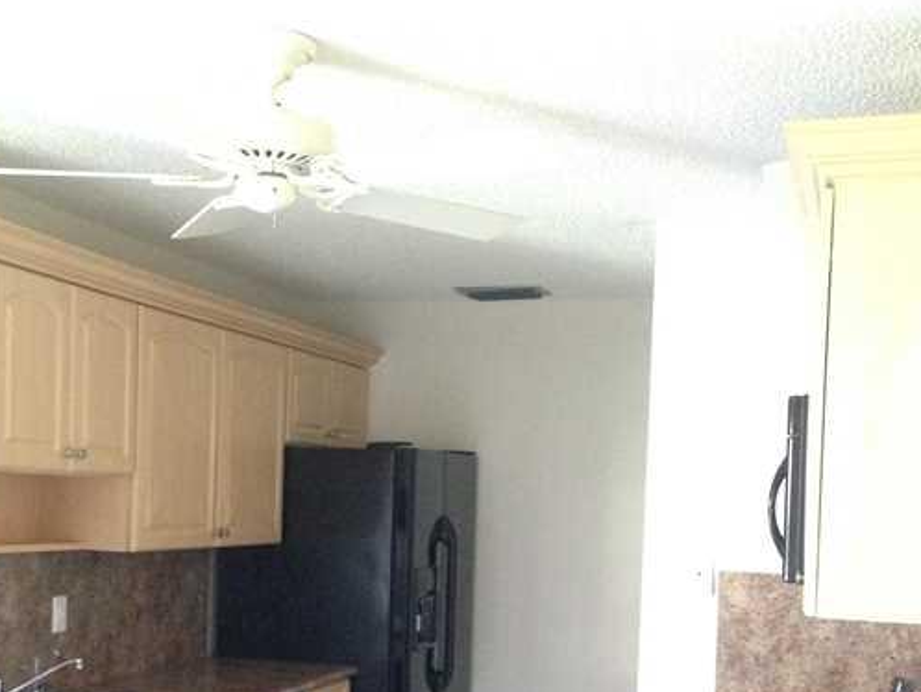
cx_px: 449
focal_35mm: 53
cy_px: 531
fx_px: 1411
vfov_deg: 27.1
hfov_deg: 36.2
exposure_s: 1/15
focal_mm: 4.12
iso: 500
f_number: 2.4
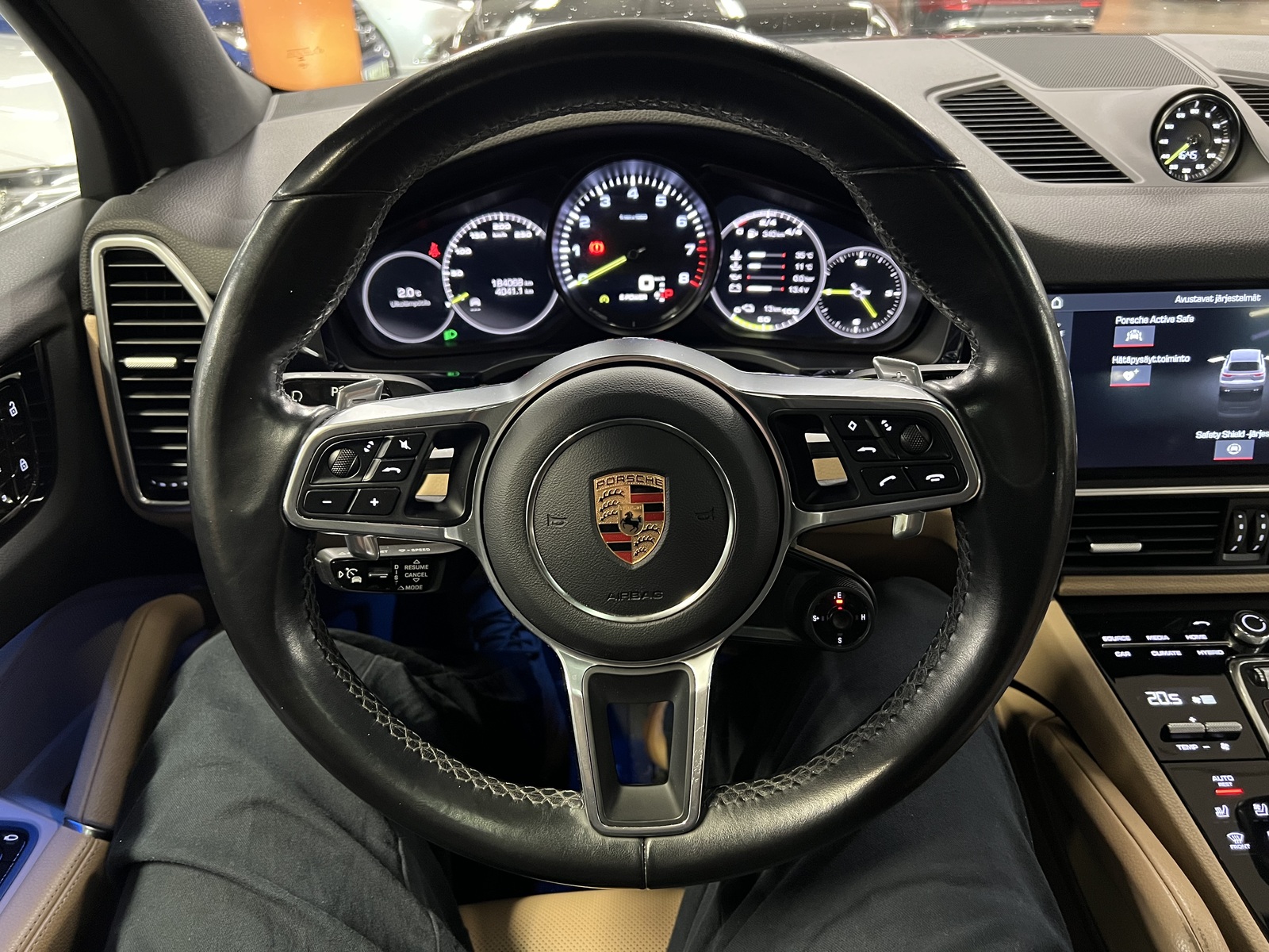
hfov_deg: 67.3
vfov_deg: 53.1
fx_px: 953
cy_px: 476
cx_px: 634
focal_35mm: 26
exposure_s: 1/33
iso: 640
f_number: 1.5
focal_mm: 5.7
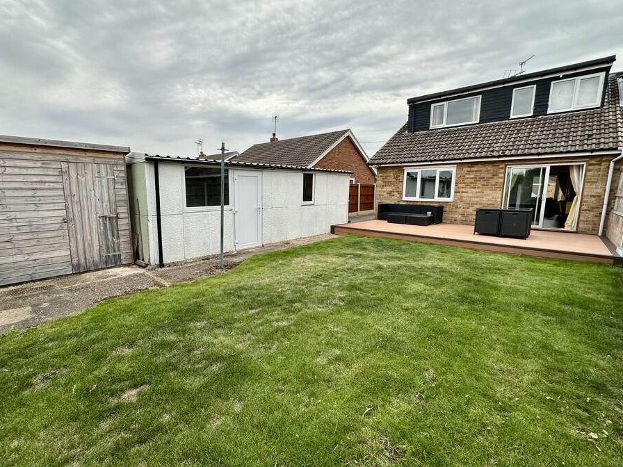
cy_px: 232
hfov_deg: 94.2
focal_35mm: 16
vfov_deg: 78.1
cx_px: 281
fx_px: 288
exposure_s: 1/842
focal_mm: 2.22
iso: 40
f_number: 2.2
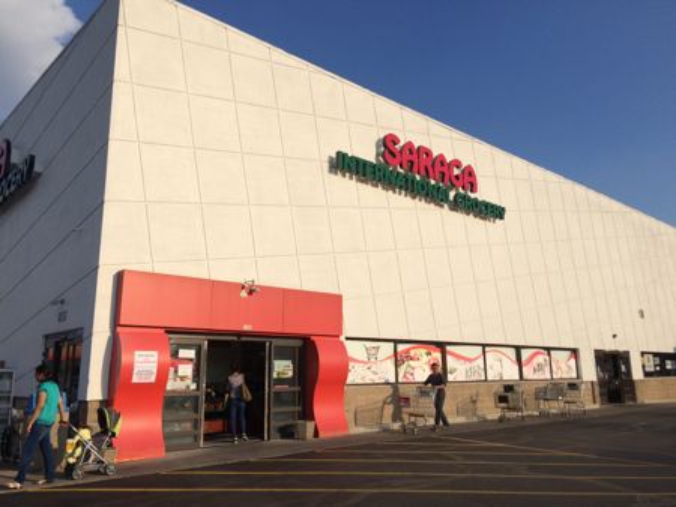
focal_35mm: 29
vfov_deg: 48.3
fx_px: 567
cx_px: 338
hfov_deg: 61.6
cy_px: 254
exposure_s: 1/3731
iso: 32
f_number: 2.2
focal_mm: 4.15
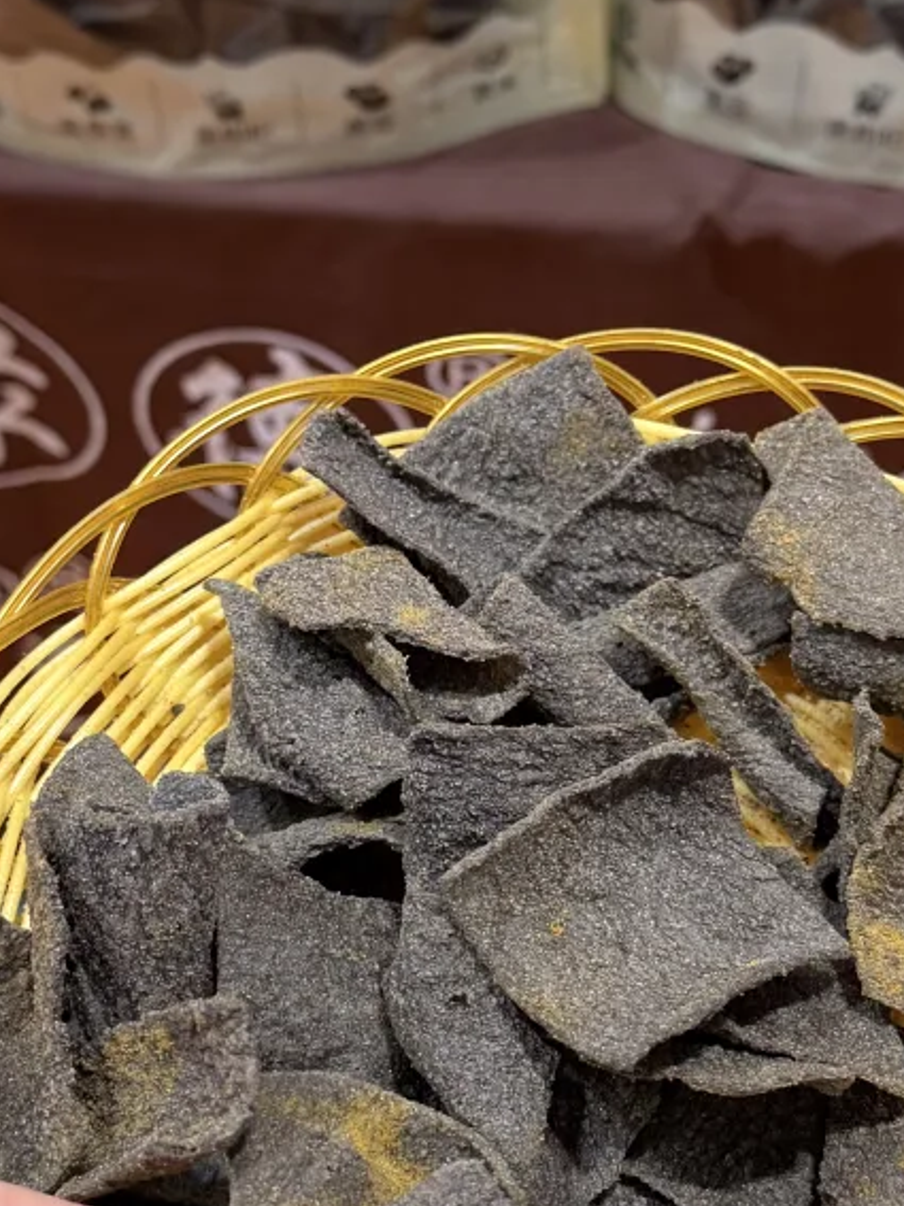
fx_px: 2125
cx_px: 476
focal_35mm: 61
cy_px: 668
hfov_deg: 24.0
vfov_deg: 31.7
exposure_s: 1/99
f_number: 1.78
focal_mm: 6.76
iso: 200
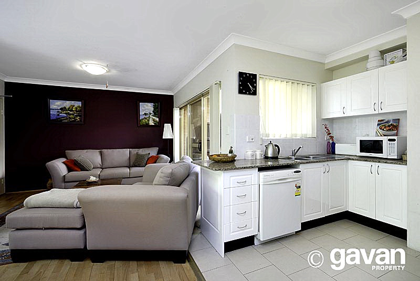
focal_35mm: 15
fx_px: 175
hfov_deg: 100.3
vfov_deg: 77.5
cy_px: 140
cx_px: 210
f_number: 7.1
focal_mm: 10
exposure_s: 1/1.6
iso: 100
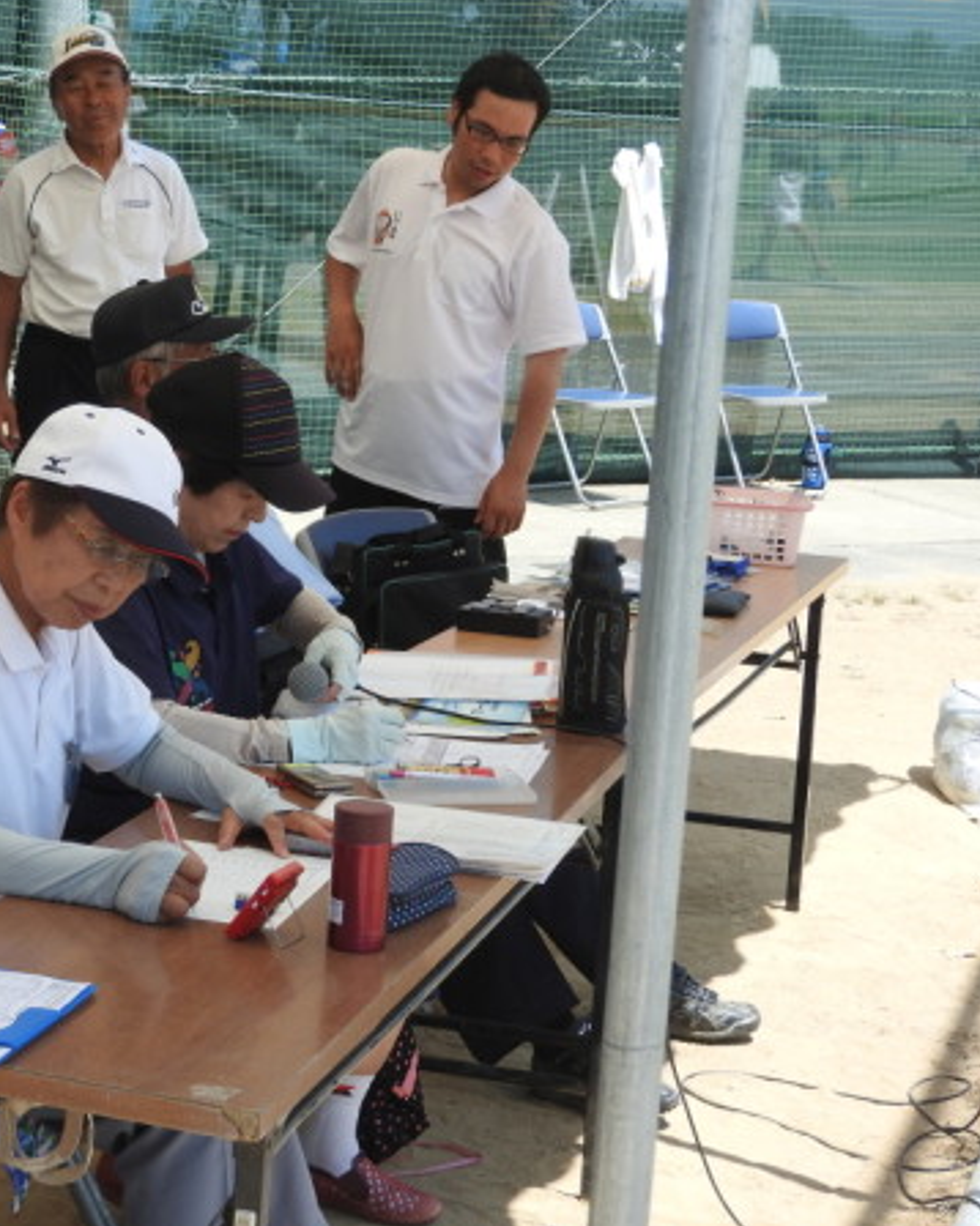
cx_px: 238
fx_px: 3084
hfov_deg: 17.9
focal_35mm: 85
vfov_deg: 22.5
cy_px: 613
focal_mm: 11.6
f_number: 4.2
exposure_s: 1/500
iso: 100
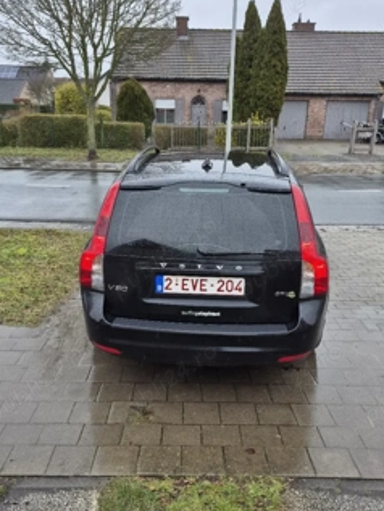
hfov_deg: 48.3
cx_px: 197
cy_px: 277
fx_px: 429
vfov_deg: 61.5
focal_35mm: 29
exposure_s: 1/182
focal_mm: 5.4
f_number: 1.8
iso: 50
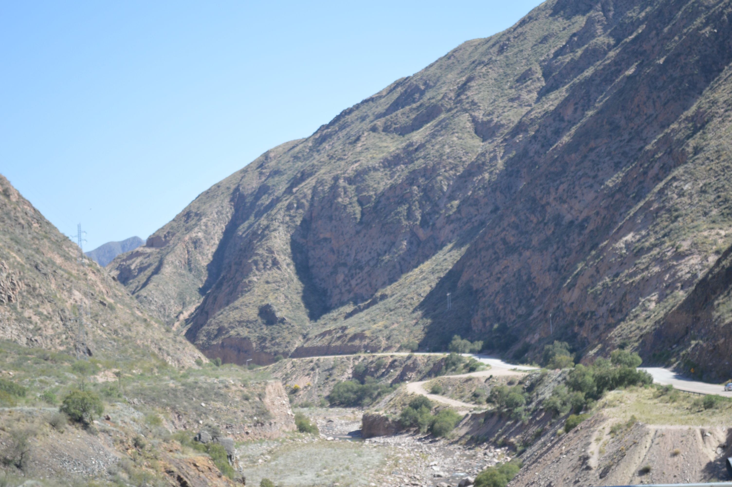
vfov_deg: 16.5
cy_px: 244
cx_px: 366
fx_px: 1676
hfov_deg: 24.6
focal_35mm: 82
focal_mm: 55
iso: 100
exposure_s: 1/125
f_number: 5.6
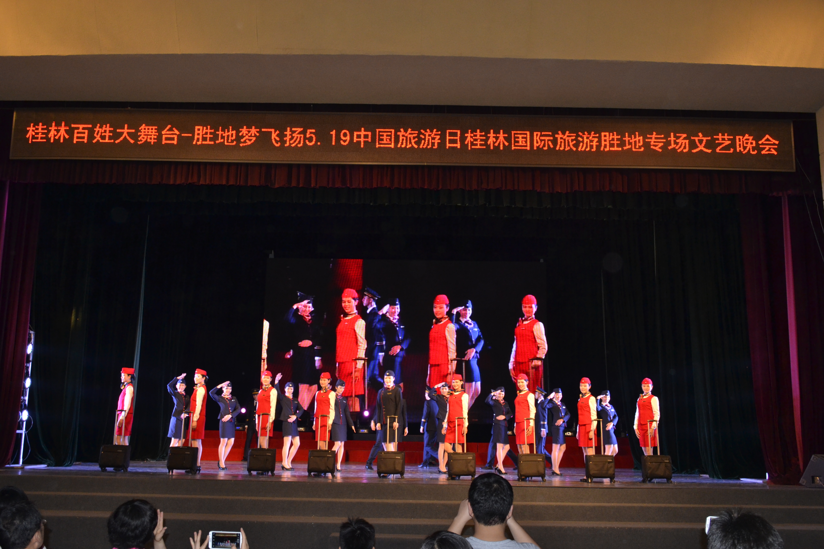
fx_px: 824
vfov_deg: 36.9
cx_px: 412
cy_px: 274
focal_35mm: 36
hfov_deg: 53.1
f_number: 8
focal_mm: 24
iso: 800
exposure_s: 1/60
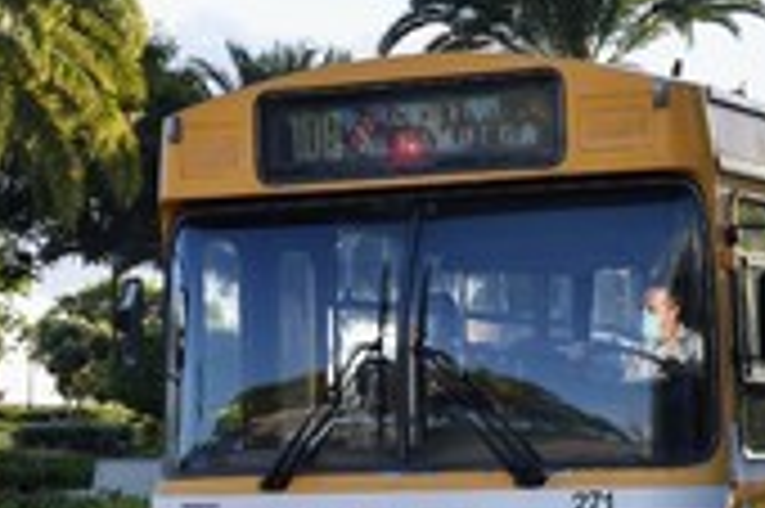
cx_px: 628
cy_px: 450
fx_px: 2632
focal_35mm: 124
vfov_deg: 11.0
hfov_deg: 16.4
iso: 200
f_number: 11
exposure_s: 1/80
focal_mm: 50
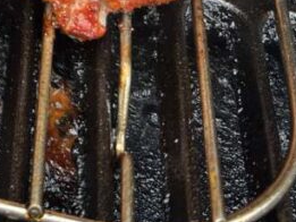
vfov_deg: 13.3
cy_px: -155
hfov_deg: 16.0
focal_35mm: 102
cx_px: -252
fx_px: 873
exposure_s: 1/121
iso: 40
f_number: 1.5
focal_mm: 5.7
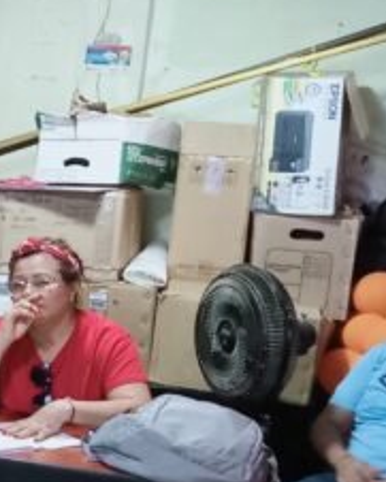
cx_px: -552
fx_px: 1770
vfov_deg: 15.5
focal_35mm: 124
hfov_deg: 10.6
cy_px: 326
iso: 761
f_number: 2.2
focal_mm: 3.37
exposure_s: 1/24
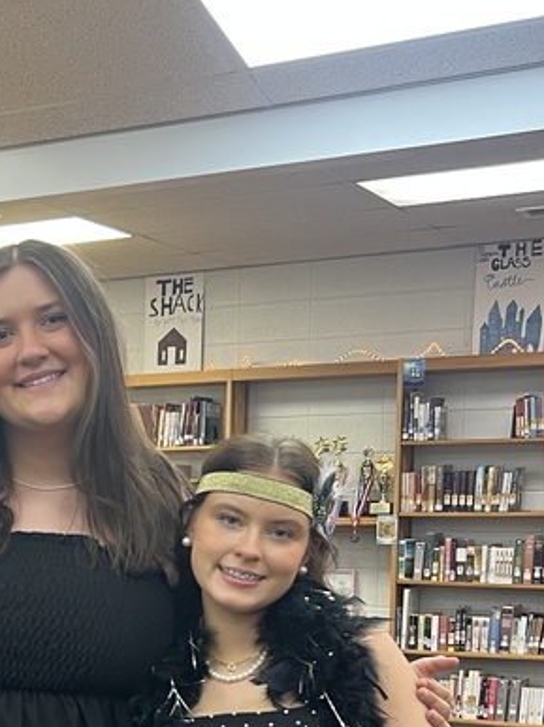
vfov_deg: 27.1
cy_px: 674
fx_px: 1447
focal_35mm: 69
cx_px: -11
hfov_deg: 20.5
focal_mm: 5.7
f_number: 1.5
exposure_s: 1/60
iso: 100
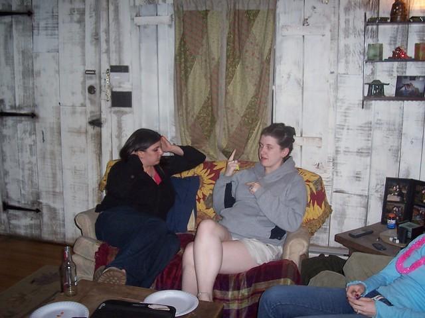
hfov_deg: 50.1
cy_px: 159
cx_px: 212
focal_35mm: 37
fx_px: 454
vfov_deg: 38.7
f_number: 2.8
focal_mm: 5.6
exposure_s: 1/60
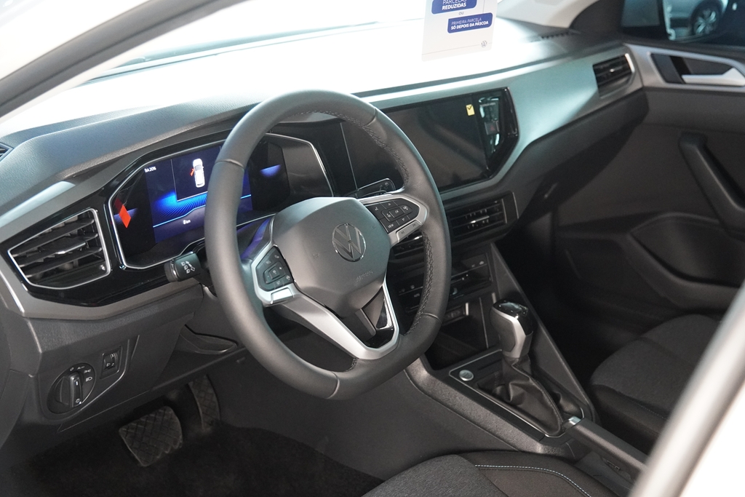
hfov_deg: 40.0
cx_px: 372
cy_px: 248
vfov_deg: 27.3
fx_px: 1024
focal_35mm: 50
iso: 4000
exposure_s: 1/160
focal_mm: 33
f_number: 2.8
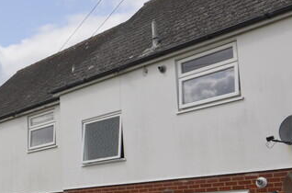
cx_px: -50
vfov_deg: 22.8
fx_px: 469
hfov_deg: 30.0
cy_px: 163
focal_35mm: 58
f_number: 10
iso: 100
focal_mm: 12
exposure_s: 1/200
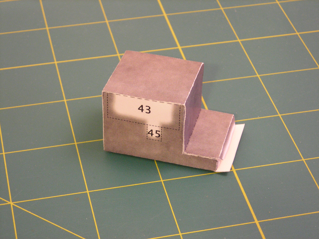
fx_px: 949
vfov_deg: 14.4
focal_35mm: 103
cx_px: 160
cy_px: 120
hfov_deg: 19.1
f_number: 4.9
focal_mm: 17
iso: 200
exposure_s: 1
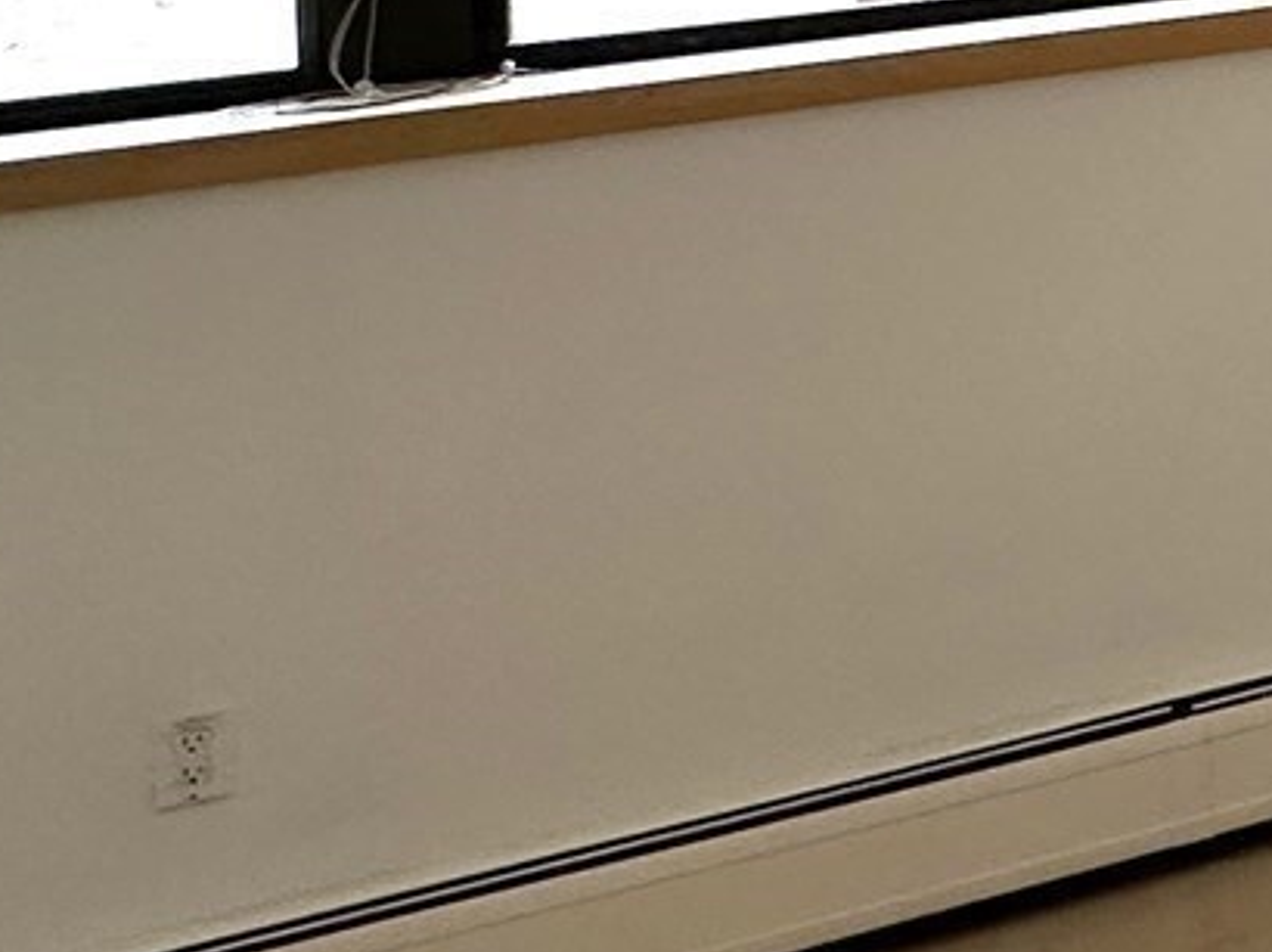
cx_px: 2634
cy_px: -437
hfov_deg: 17.8
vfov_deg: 18.7
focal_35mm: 70
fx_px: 2571
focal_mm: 2.22
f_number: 2.2
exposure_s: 1/120
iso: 64
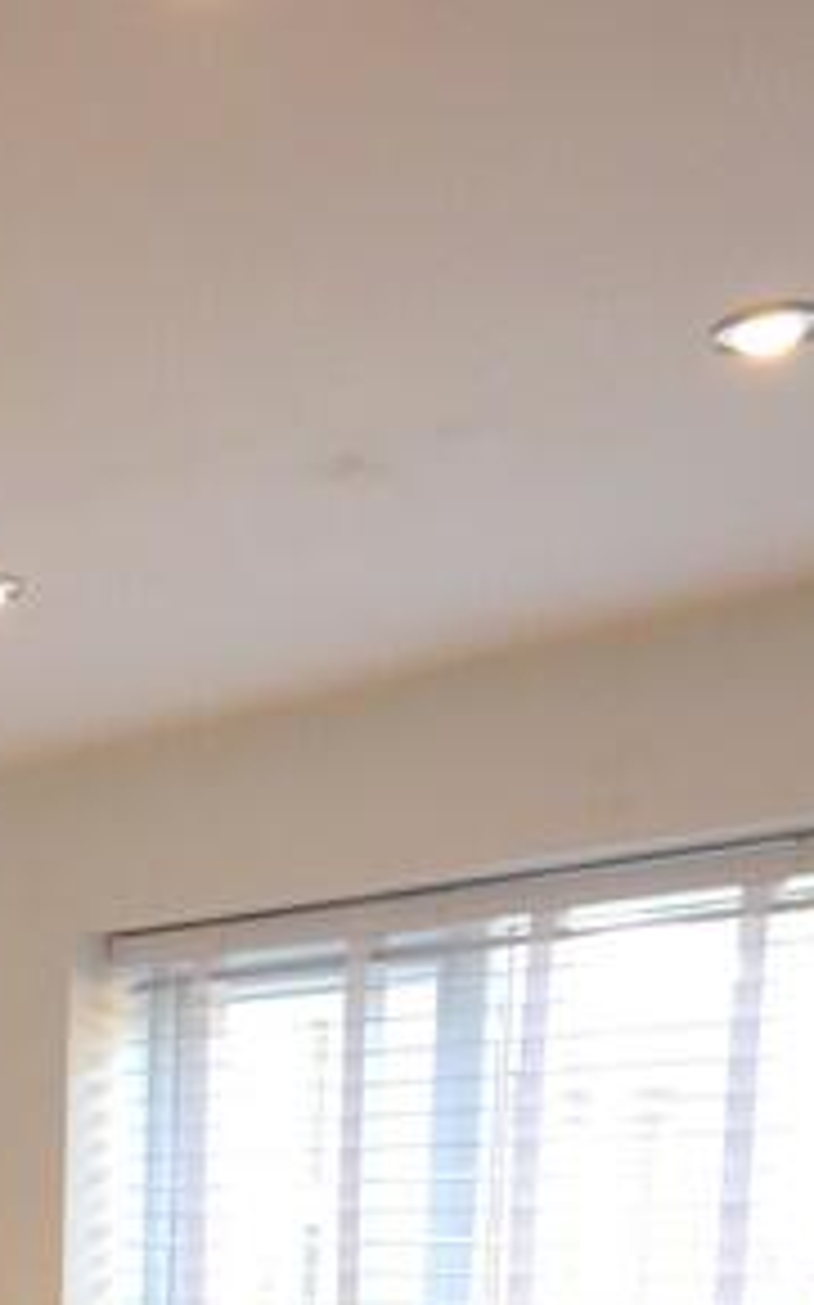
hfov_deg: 22.7
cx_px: -67
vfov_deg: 31.8
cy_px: 1532
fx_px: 1919
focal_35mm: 54
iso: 400
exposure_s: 1/60
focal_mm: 10
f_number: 3.5
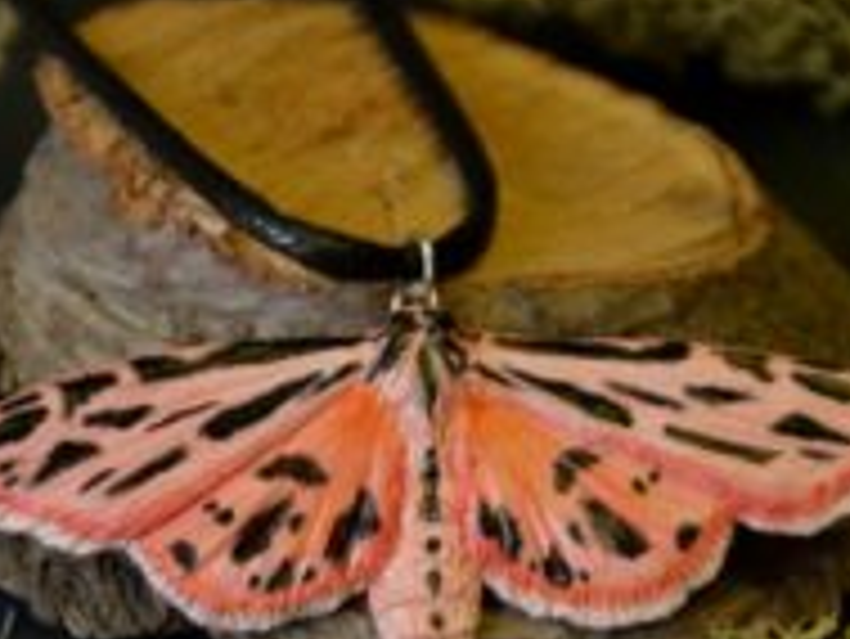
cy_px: 504
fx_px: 7863
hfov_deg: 6.2
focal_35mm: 320
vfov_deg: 4.6
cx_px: 403
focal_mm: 105
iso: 1100
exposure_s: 1/60
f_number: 5.6
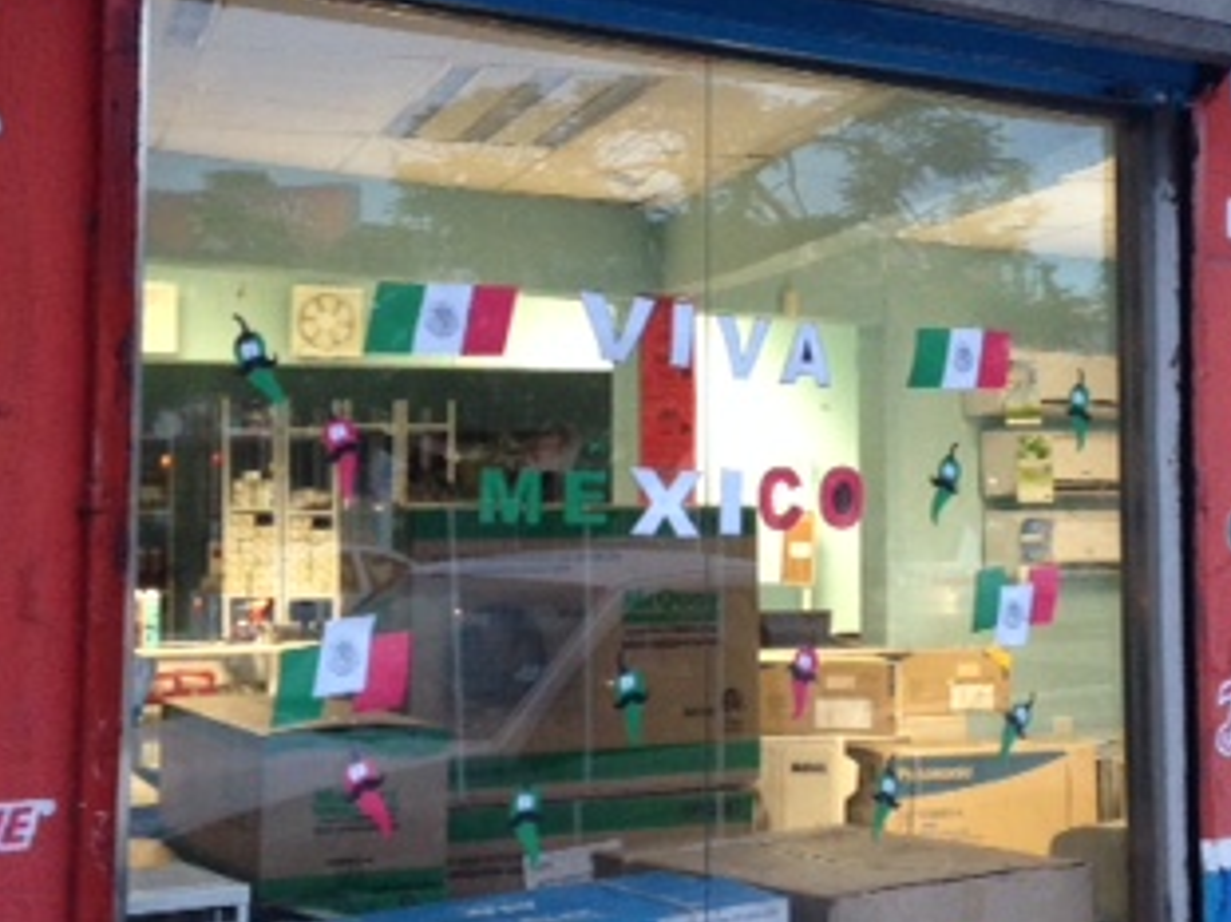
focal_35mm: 68
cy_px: 340
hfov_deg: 28.5
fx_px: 2417
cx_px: 693
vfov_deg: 21.5
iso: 200
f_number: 2.4
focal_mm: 4.12
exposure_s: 1/20
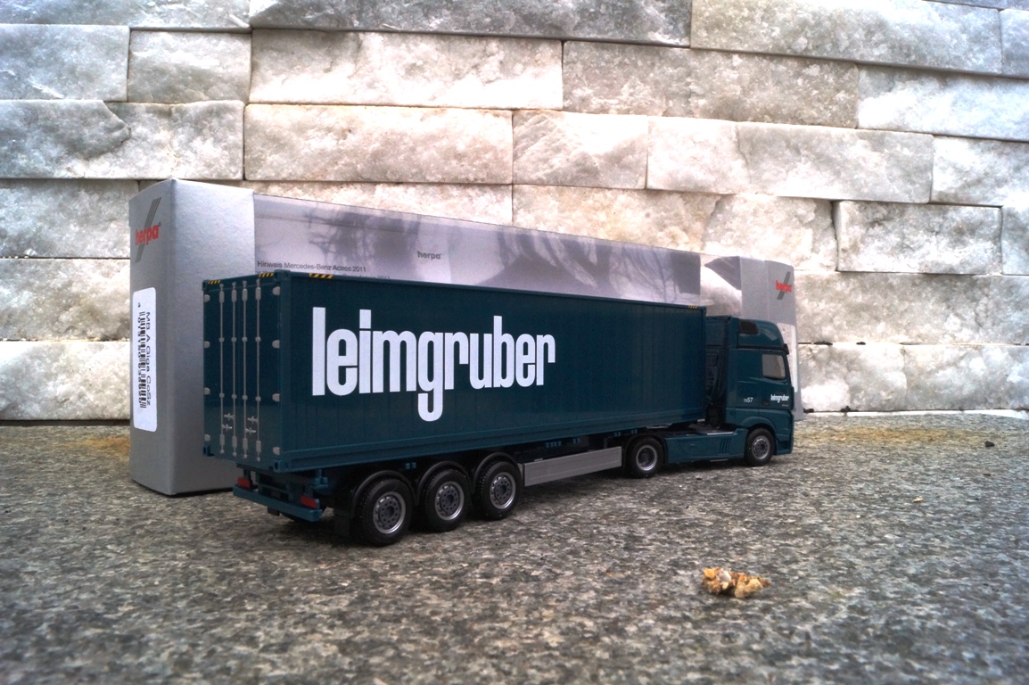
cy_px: 342
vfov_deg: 47.9
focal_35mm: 27
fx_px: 771
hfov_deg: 67.4
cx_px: 514
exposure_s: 1/60
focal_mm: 18
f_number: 20
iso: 640
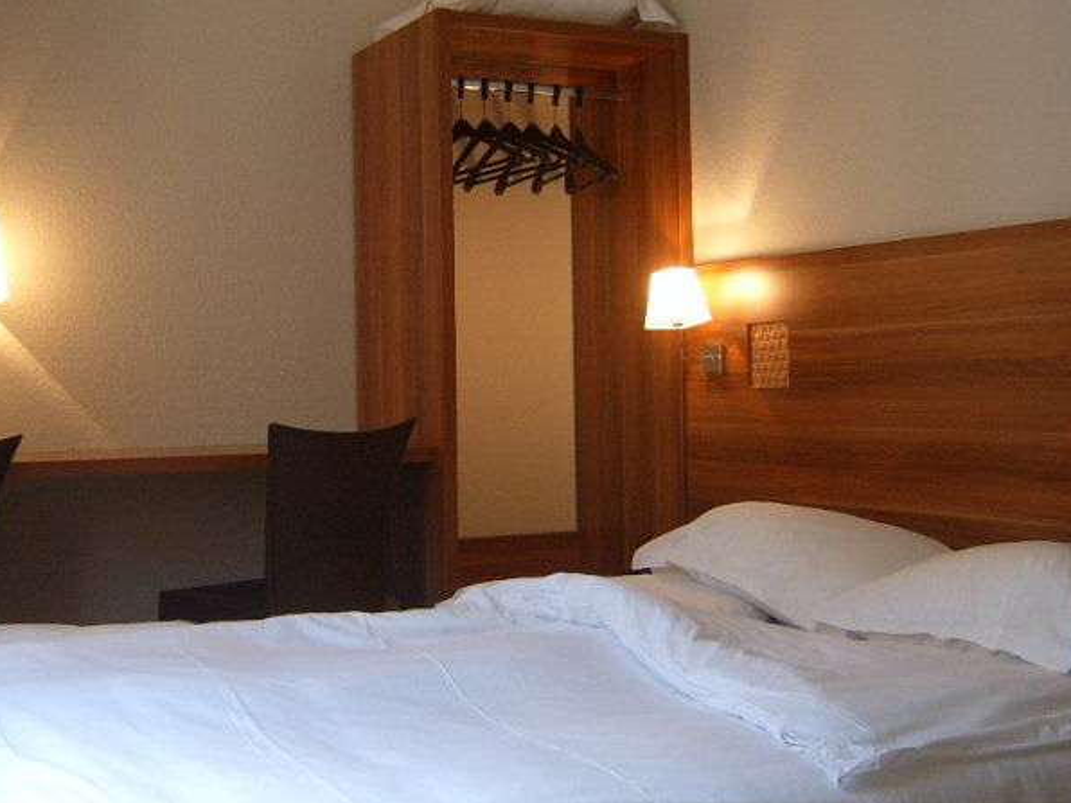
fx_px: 1454
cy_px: 410
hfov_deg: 40.2
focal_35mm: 47
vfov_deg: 30.9
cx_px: 424
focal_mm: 5.8
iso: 83
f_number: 2.8
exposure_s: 1/30
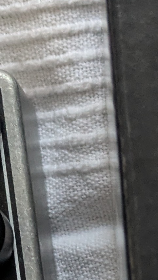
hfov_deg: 8.2
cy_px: 312
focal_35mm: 147
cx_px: 149
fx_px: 1095
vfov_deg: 14.3
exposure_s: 1/33.3
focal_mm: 5.43
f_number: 1.89
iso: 423
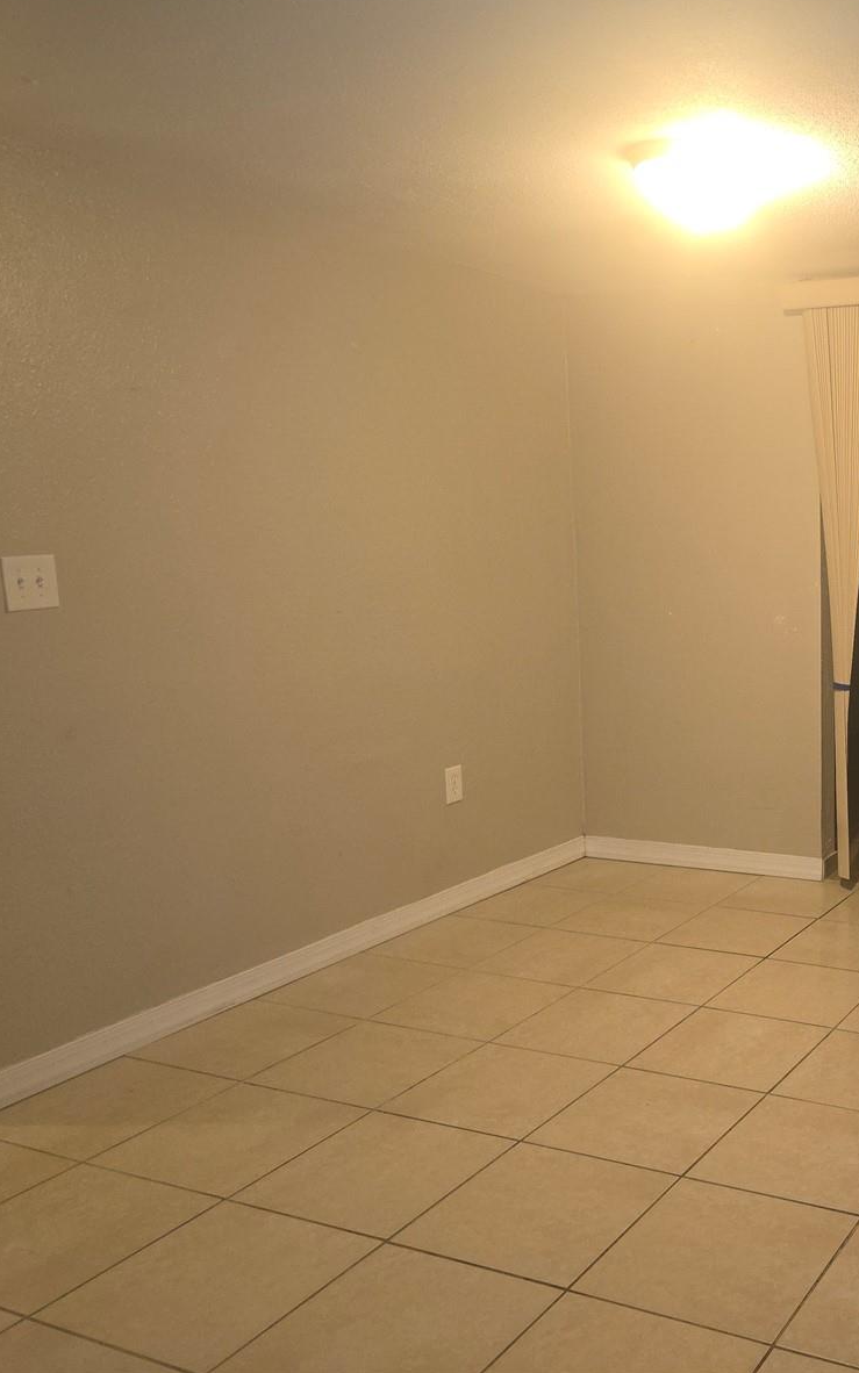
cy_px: 680
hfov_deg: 34.7
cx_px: 867
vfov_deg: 58.1
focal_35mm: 33
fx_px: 1236
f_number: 1.7
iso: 125
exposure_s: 1/24
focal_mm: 6.3
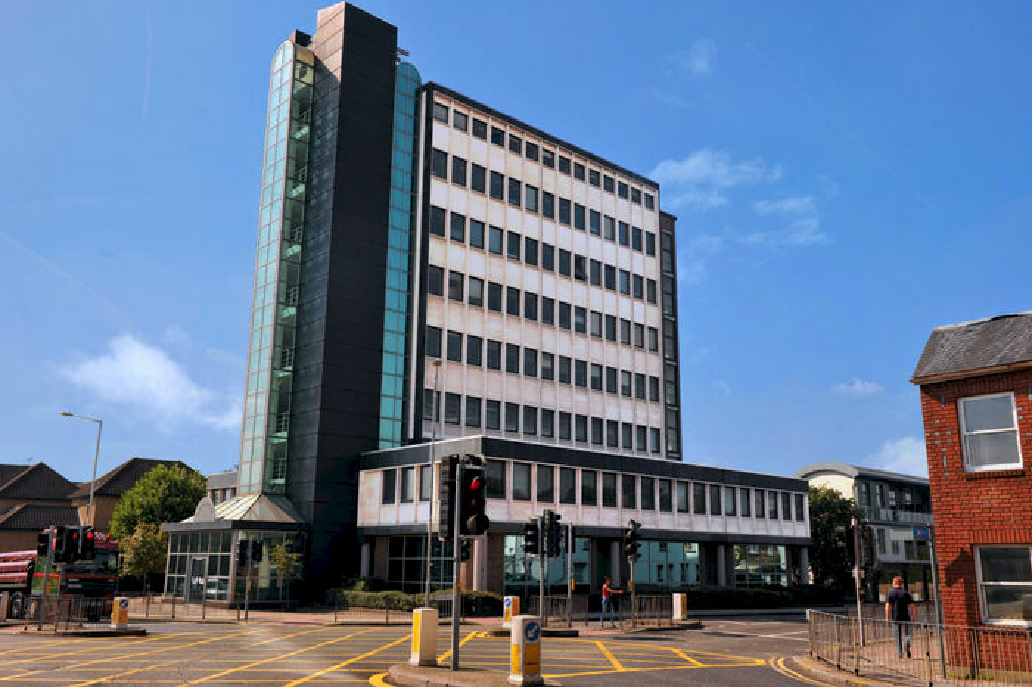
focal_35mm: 32
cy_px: 344
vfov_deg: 41.1
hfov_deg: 58.7
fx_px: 917
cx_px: 516
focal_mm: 32
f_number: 9
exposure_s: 1/400
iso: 200
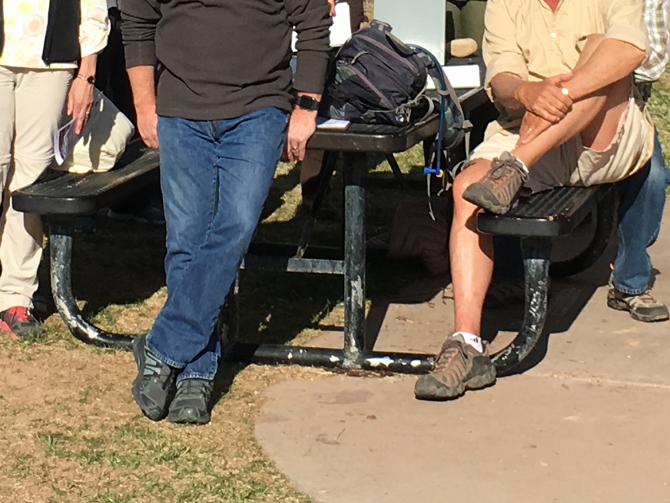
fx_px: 2265
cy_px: -107
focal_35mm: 117
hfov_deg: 16.8
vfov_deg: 12.4
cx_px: 315
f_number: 2.2
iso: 25
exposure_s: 1/1748
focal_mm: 4.15
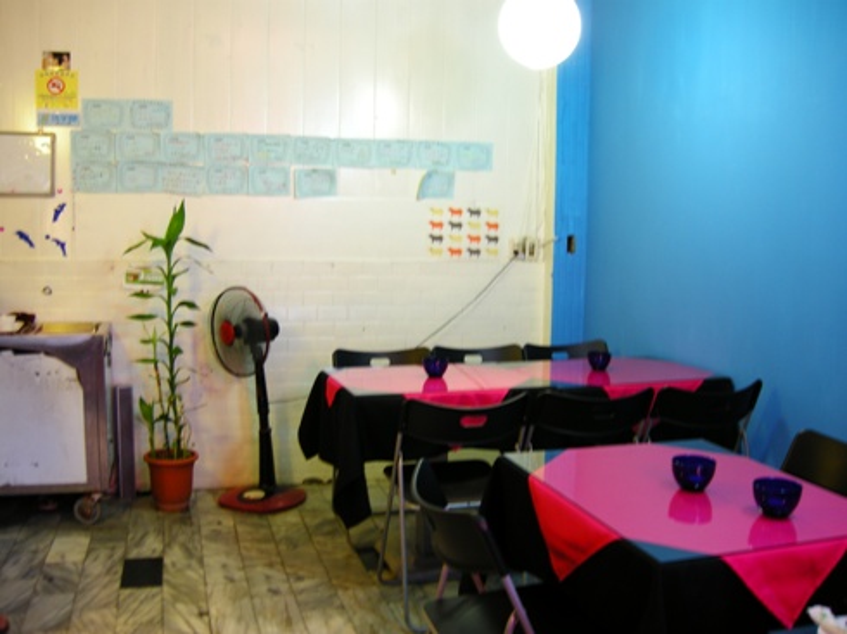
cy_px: 317
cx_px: 424
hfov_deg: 52.6
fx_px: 856
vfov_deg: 40.7
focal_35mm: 35
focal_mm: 7.5
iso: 64
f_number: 2.7
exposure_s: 1/2
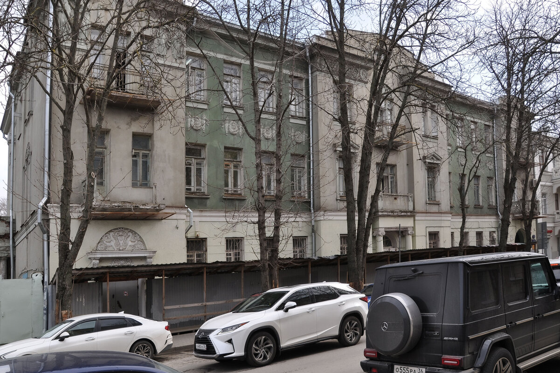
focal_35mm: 27
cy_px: 186
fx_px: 420
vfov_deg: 47.9
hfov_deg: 67.4
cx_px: 280
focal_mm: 18
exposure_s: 1/200
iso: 200
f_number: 7.1
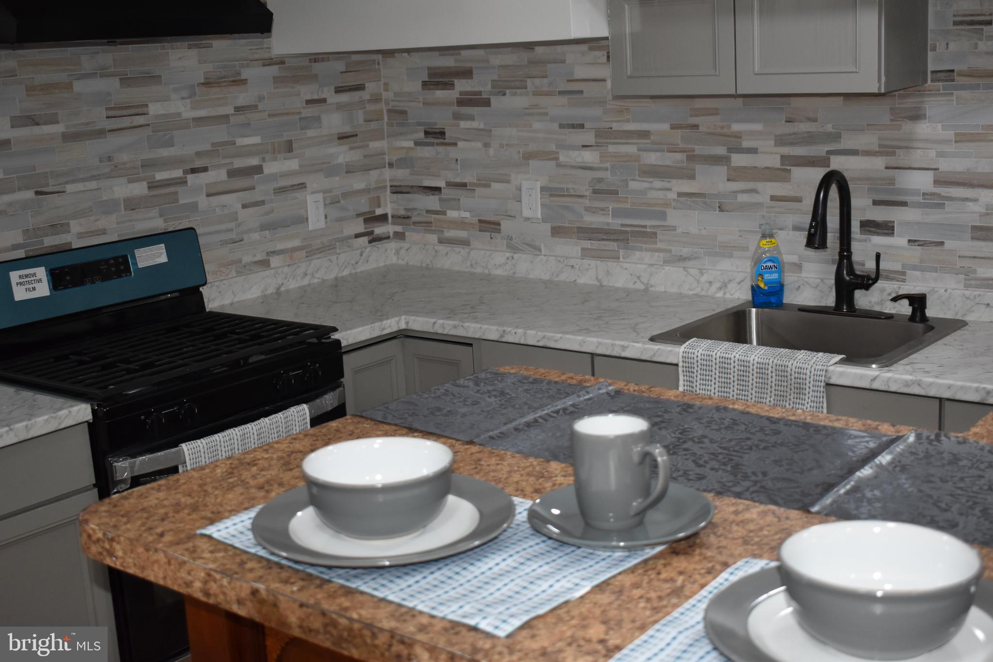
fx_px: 1282
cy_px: 331
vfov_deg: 28.9
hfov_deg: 42.3
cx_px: 496
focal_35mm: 46
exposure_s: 1/125
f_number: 4.2
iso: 900
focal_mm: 31
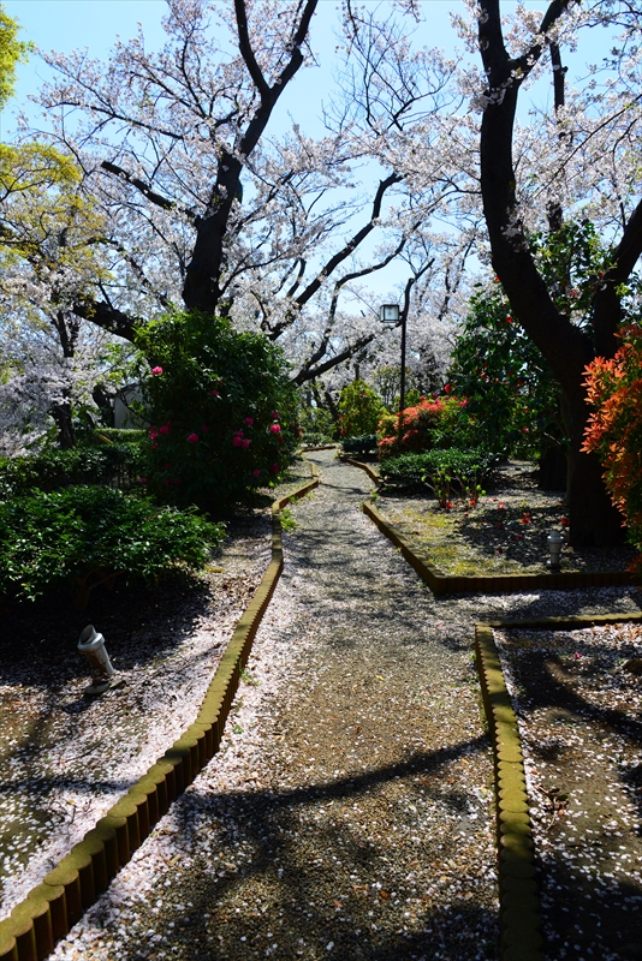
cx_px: 321
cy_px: 480
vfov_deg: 65.5
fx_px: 748
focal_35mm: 28
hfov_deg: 46.4
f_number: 9
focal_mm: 28
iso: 400
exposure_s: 1/500
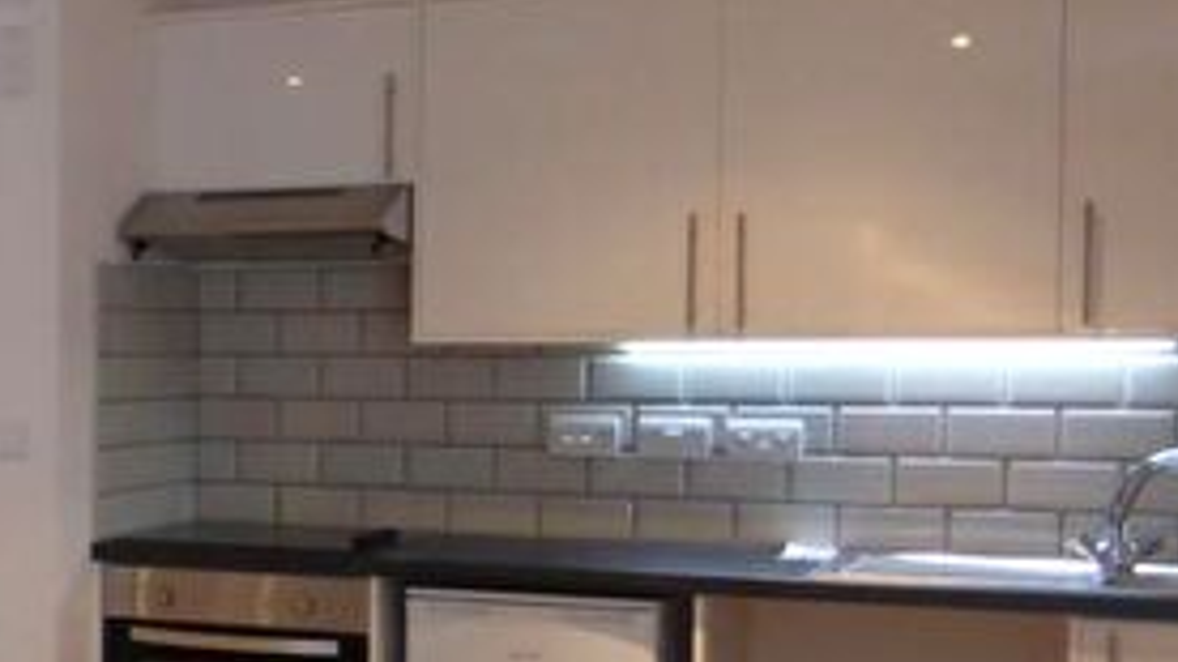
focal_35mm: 69
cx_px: -286
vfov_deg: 17.4
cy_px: 395
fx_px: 2154
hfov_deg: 26.6
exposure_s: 1/20
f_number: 3.3
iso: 400
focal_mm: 4.3
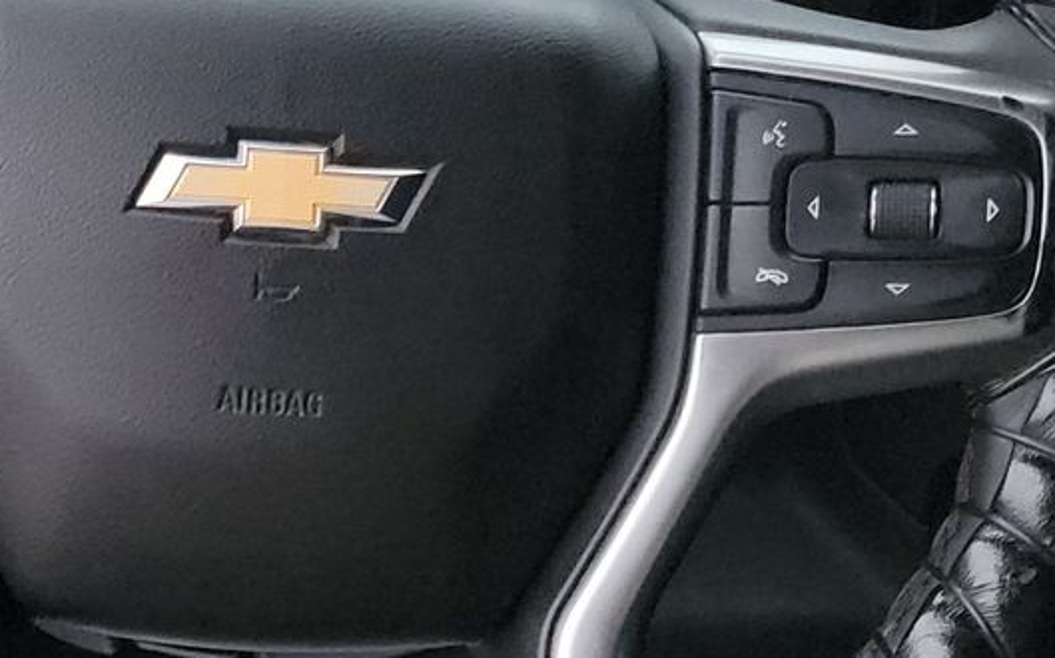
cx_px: 257
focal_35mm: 77
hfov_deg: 26.5
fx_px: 2213
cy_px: 379
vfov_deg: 16.9
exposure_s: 1/59
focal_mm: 6.7
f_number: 1.8
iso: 2756
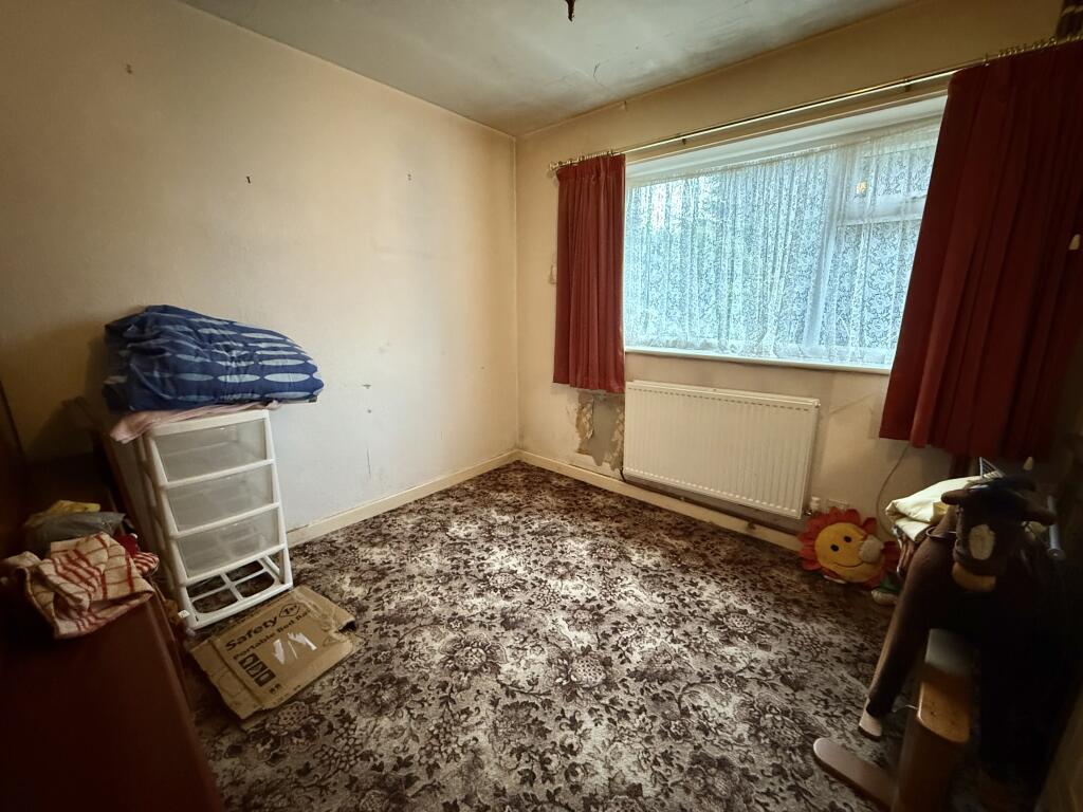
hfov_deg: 102.1
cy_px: 406
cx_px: 542
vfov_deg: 85.7
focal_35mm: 14
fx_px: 438
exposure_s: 1/50
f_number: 2.2
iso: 640
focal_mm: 2.22
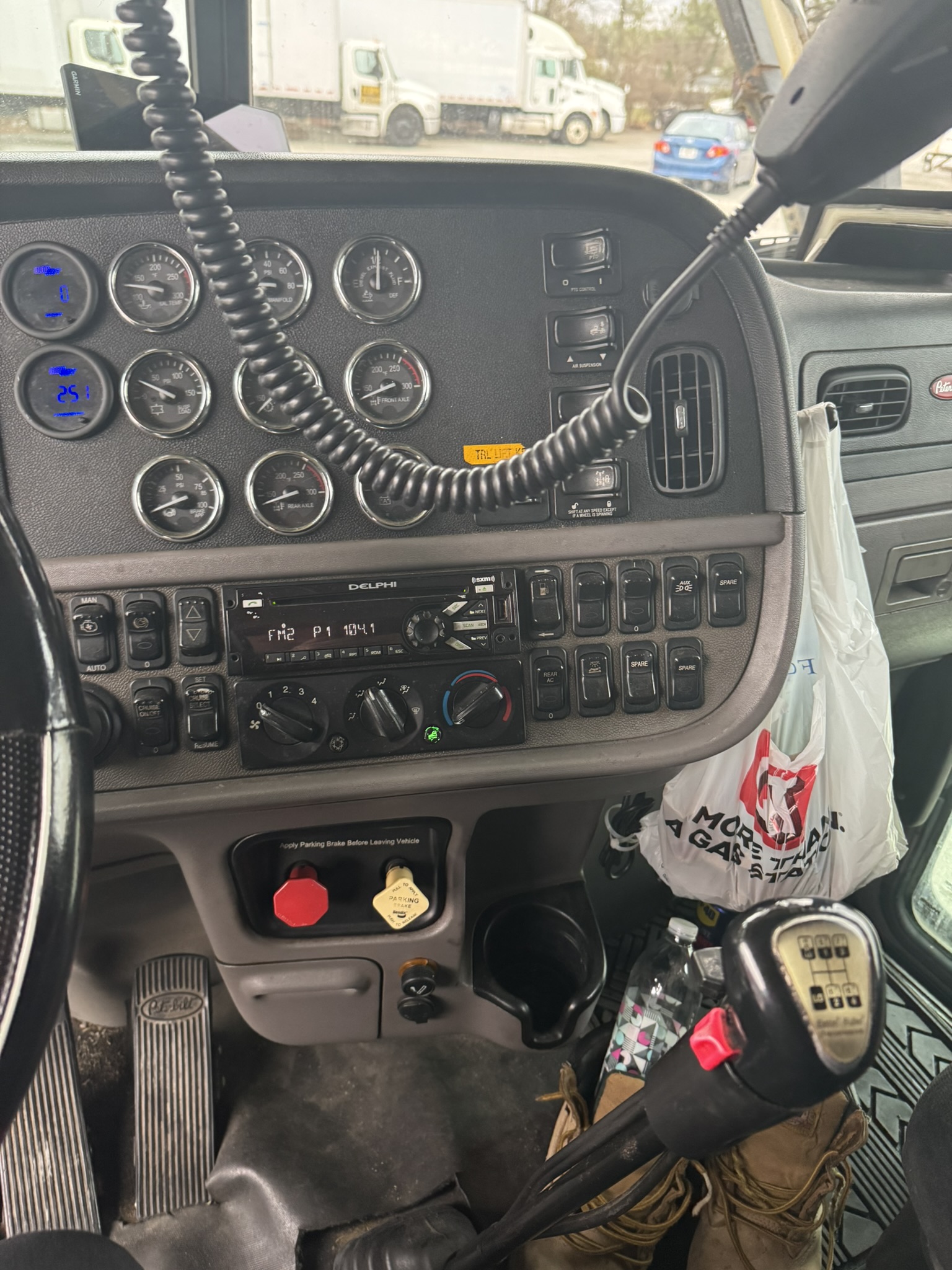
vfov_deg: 71.6
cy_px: 635
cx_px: 476
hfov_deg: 56.8
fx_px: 880
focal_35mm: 24
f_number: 1.78
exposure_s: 1/60
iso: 500
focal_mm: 6.76
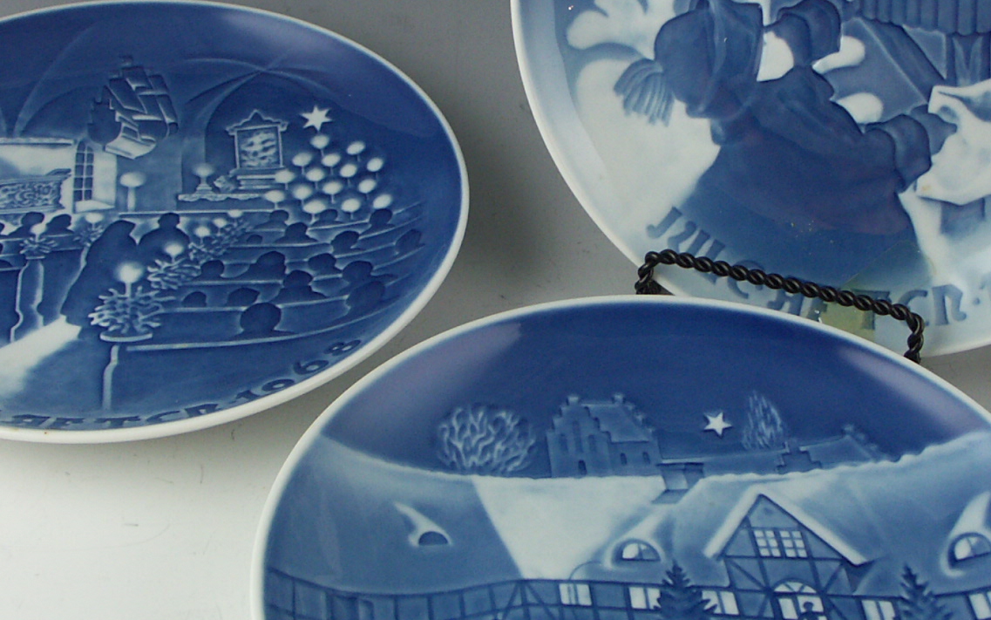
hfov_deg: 31.9
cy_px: 262
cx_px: 586
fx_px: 1729
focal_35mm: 64
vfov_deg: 20.3
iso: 100
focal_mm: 8.5
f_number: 3.5
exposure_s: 1/60
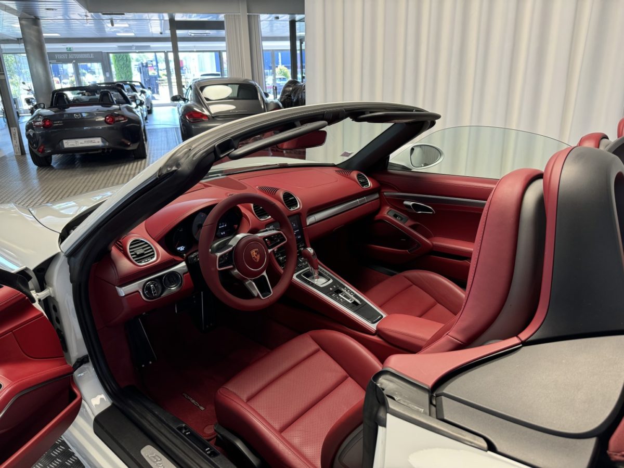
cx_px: 312
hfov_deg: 71.6
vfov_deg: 56.8
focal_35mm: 24
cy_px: 234
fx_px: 433
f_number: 1.78
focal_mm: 6.76
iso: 160
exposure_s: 1/100
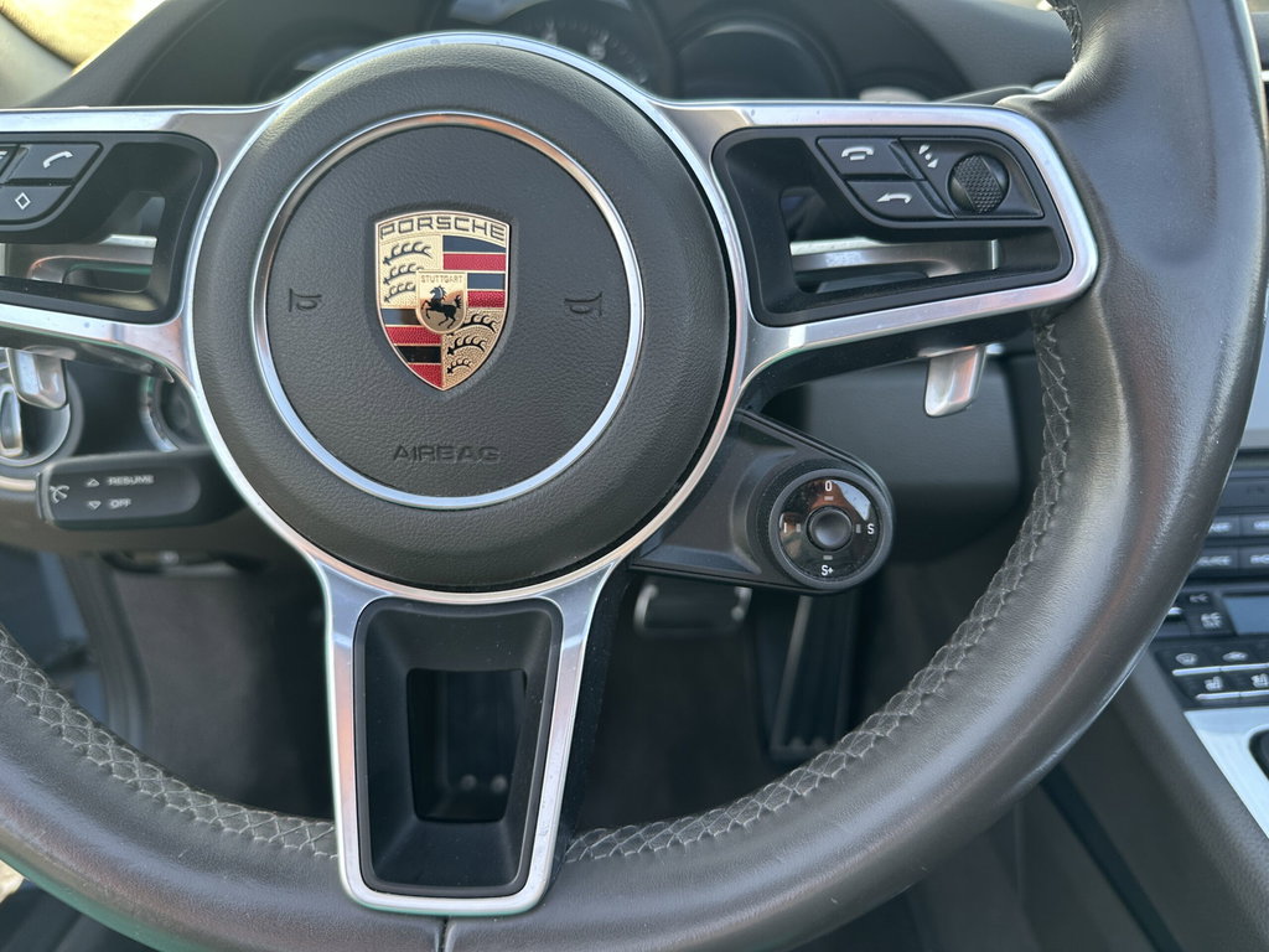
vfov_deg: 56.8
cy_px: 476
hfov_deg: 71.6
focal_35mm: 24
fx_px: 880
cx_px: 634
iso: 80
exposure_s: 1/121
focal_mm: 6.86
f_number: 1.78
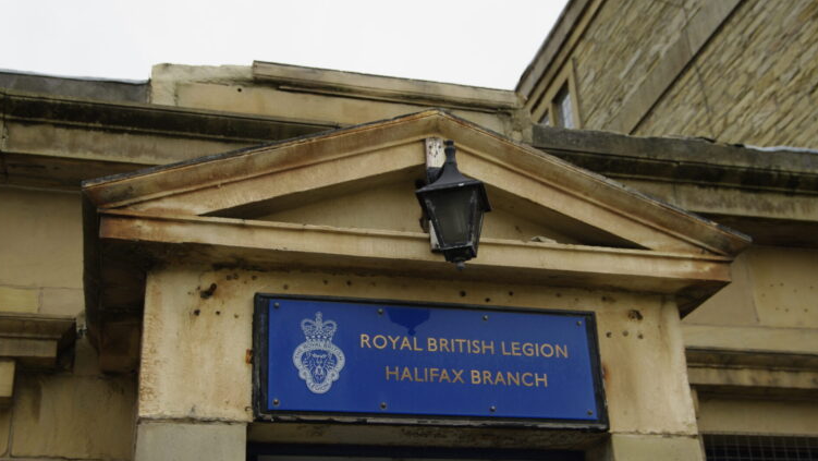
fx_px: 1010
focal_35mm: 47
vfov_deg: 25.7
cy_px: 251
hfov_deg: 44.1
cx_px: 410
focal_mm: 29
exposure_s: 1/350
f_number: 4.5
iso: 200
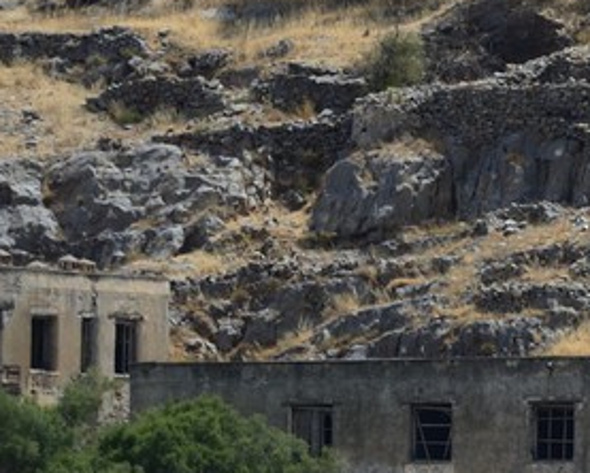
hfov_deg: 2.5
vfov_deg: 2.0
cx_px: 1700
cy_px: 79
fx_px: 13245
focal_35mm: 758
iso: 100
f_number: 6.3
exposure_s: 1/400
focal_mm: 140
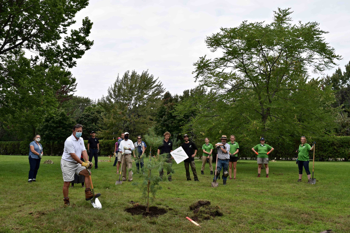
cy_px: 116
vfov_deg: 34.2
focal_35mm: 39
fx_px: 379
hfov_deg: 49.6
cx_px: 175
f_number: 9
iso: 200
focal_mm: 26
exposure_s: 1/320
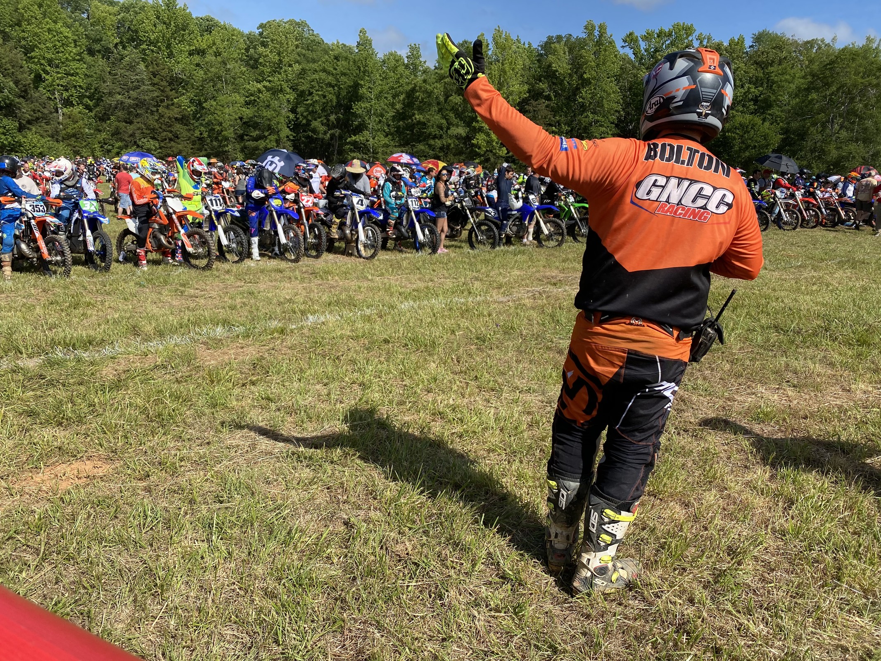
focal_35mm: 26
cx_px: 440
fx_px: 662
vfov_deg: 53.1
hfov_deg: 67.3
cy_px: 330
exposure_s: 1/2358
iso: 32
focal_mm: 4.25
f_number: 1.8
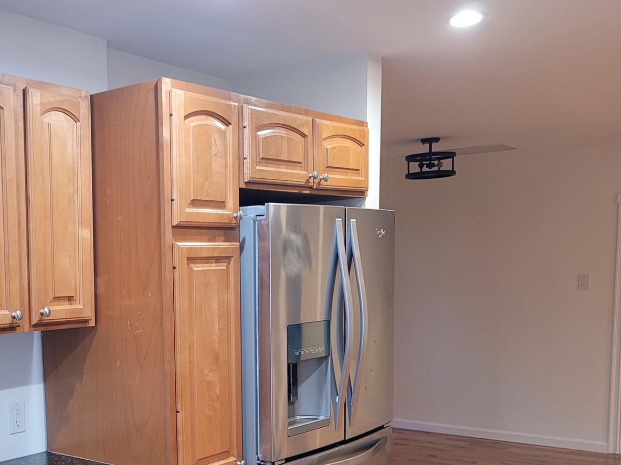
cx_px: 145
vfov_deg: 31.2
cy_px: 383
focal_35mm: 45
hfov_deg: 40.7
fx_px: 807
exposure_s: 1/40
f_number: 1.8
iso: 250
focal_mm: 5.4
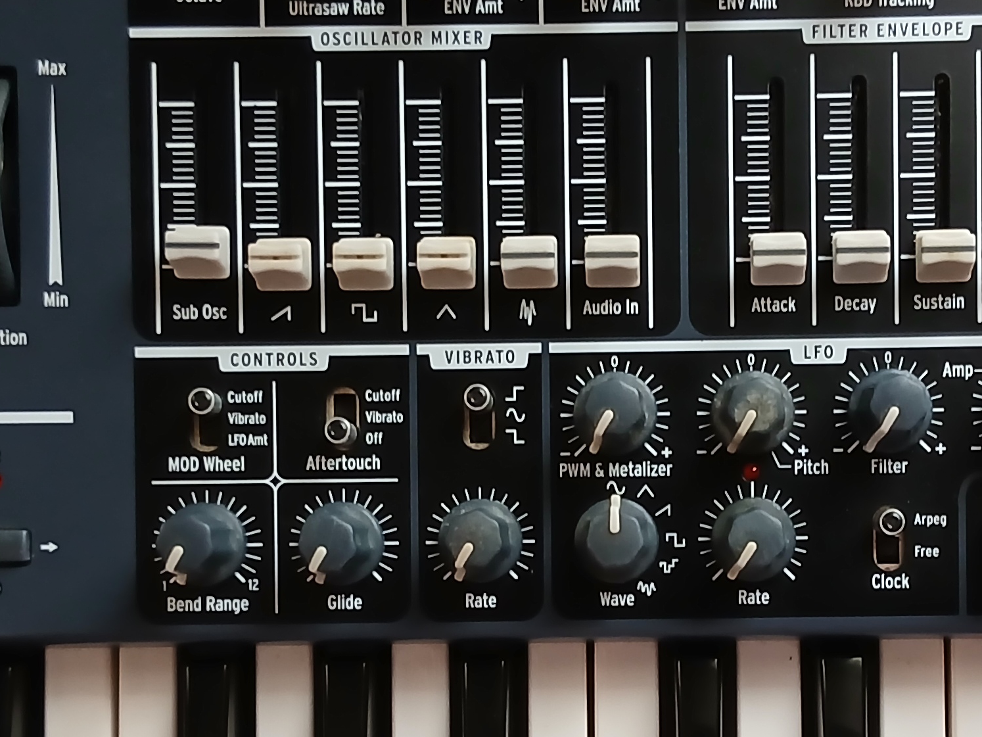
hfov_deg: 27.3
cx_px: 630
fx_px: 2014
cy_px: 569
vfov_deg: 20.5
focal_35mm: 71
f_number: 1.8
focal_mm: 3.98
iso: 250
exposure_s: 1/50
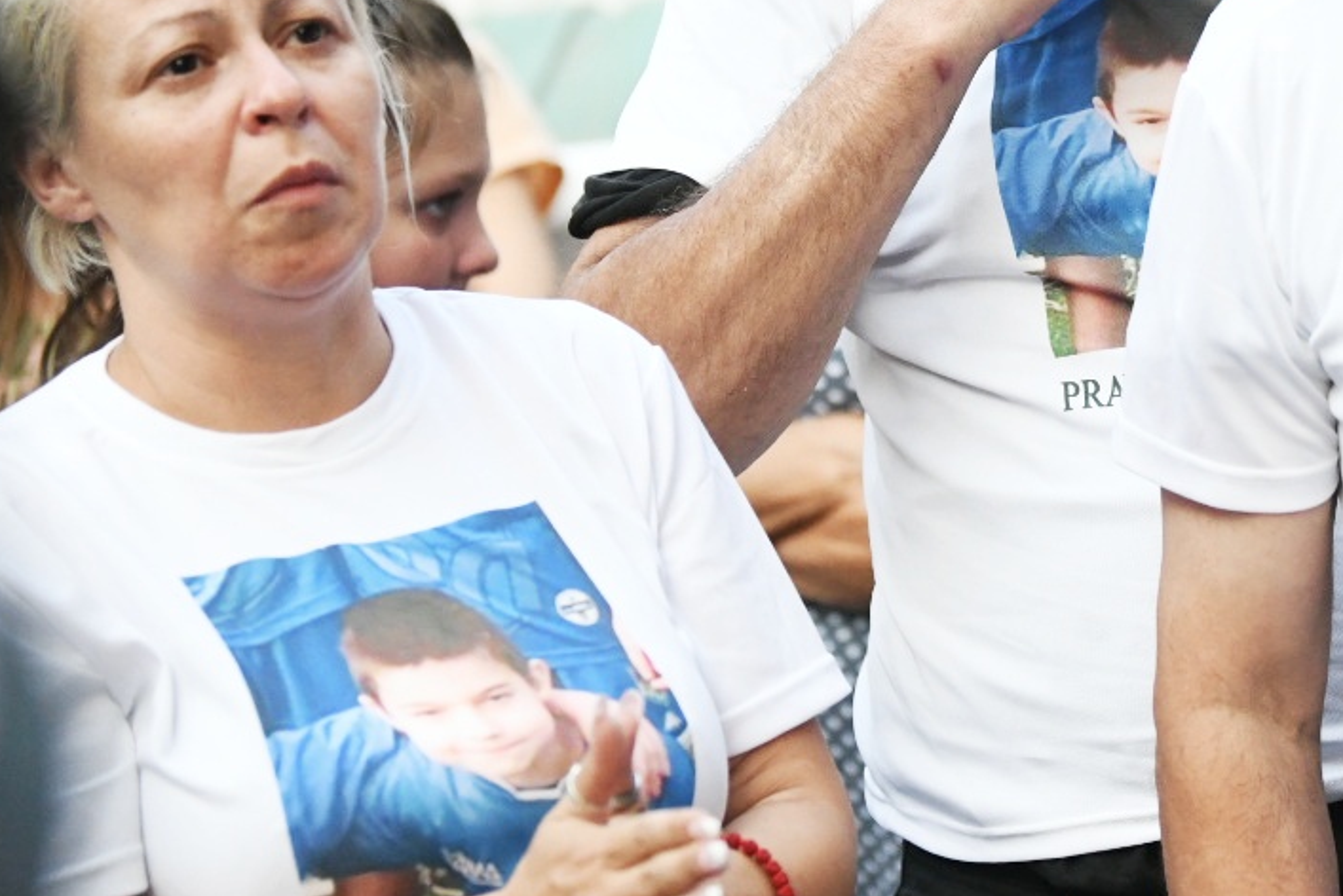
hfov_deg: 9.0
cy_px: 28
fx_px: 8546
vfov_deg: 6.0
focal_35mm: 229
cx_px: 1161
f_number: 2.8
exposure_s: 1/1600
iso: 4000
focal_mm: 100
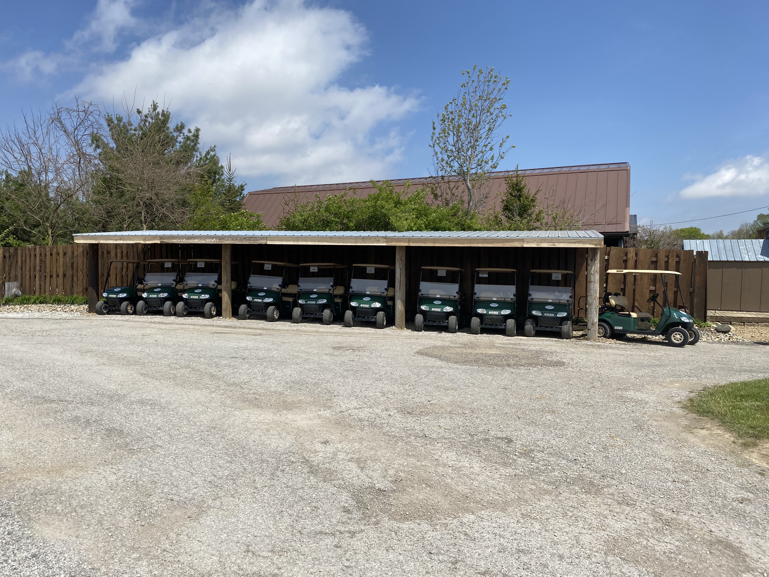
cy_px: 288
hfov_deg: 67.3
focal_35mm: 26
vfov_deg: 53.1
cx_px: 384
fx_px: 578
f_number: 1.8
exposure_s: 1/4630
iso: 32
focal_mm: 4.25
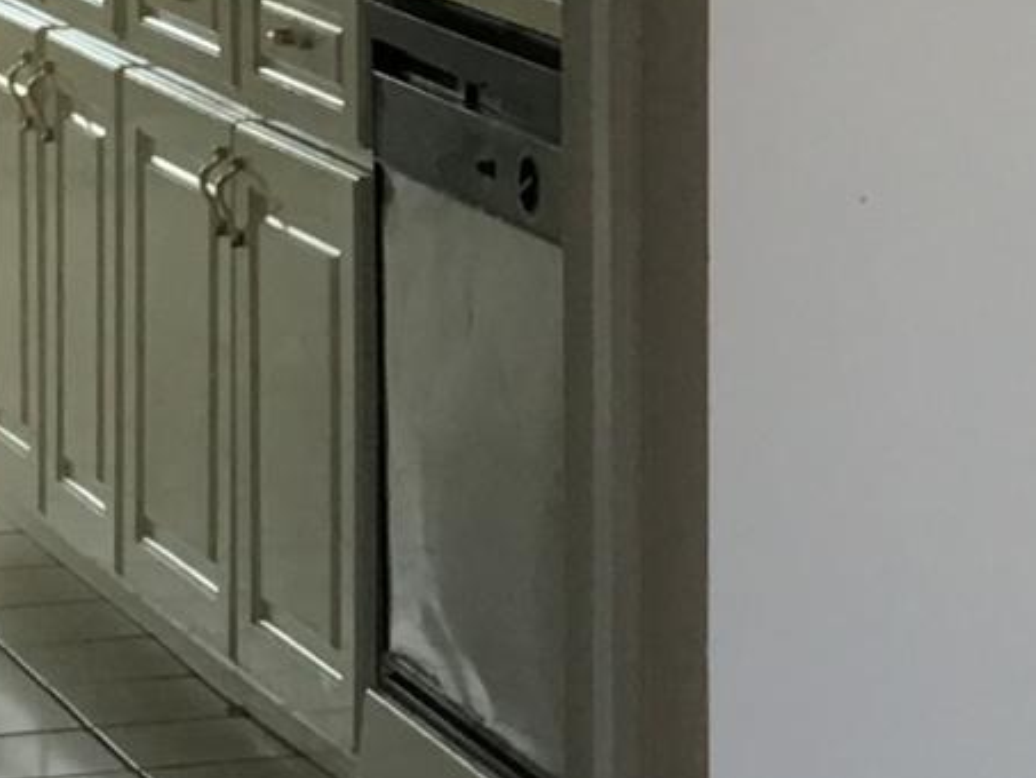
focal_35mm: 192
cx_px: 1752
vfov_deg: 7.7
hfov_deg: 9.9
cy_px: 201
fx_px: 5748
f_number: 2.2
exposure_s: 1/30
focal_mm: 4.15
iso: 40
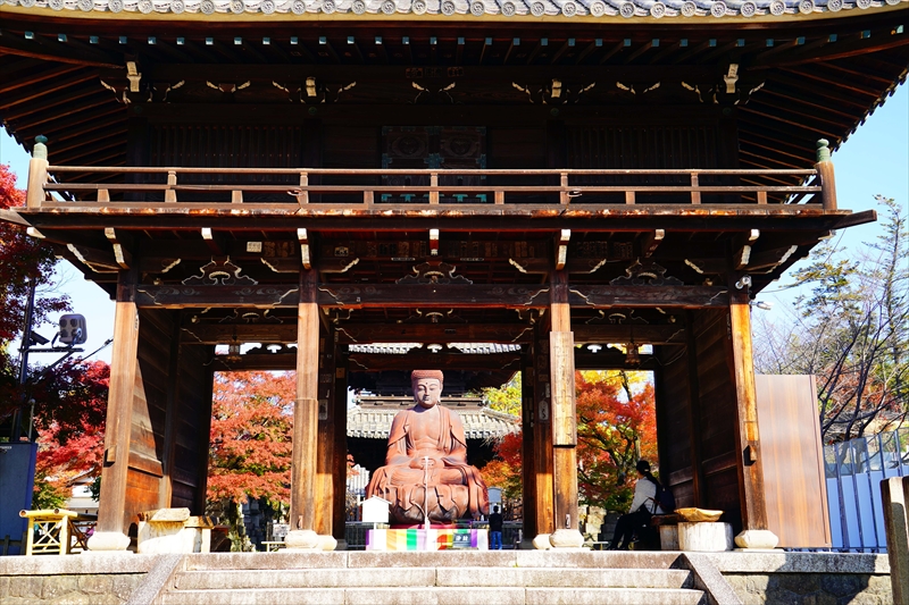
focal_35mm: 36
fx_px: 909
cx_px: 454
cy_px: 302
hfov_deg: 53.1
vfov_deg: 36.9
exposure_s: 1/90
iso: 100
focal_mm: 36
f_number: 6.7
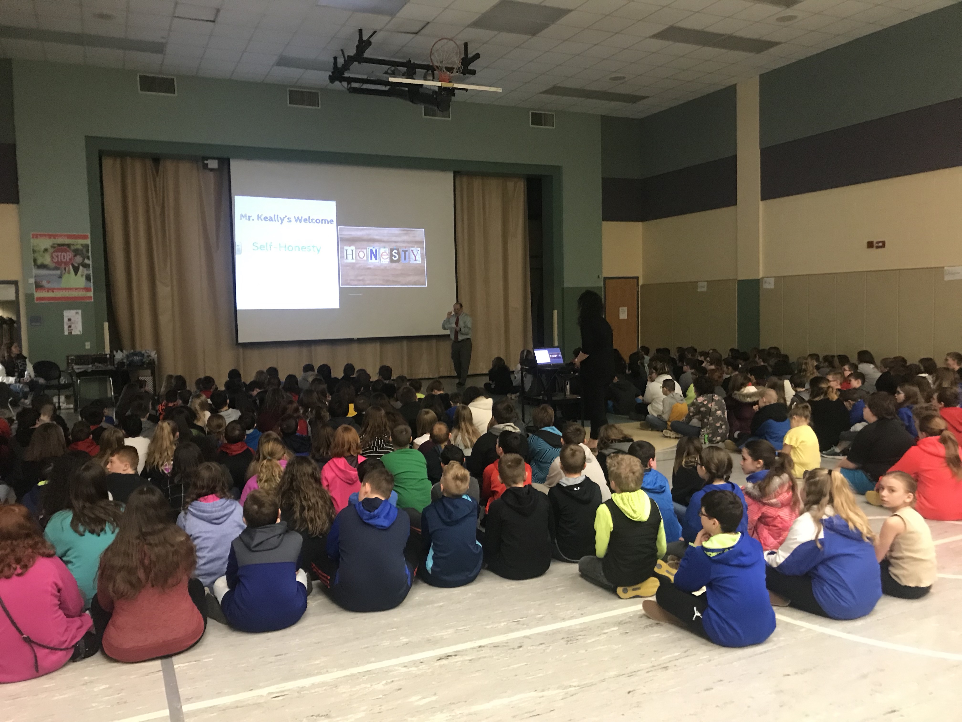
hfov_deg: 63.4
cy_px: 361
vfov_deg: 49.7
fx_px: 778
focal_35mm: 28
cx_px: 481
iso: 100
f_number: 1.8
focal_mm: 3.99
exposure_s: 1/15
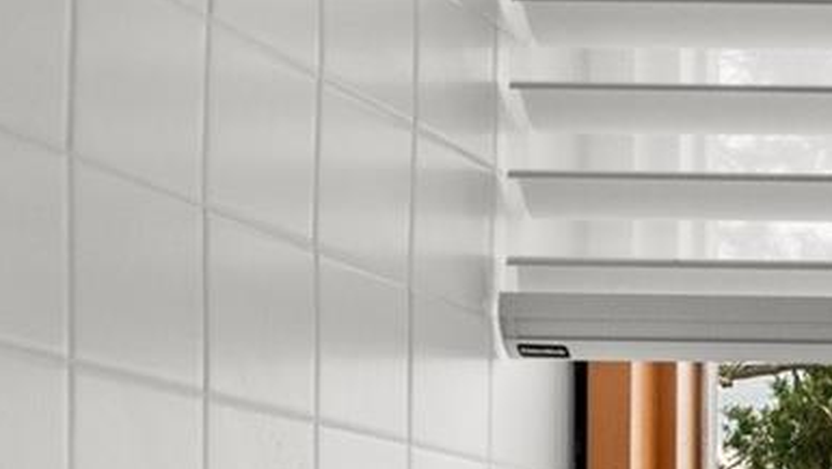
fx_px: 1920
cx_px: 1482
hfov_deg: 19.0
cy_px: 699
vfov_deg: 13.2
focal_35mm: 87
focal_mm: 20
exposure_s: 1/250
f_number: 7.1
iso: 1000
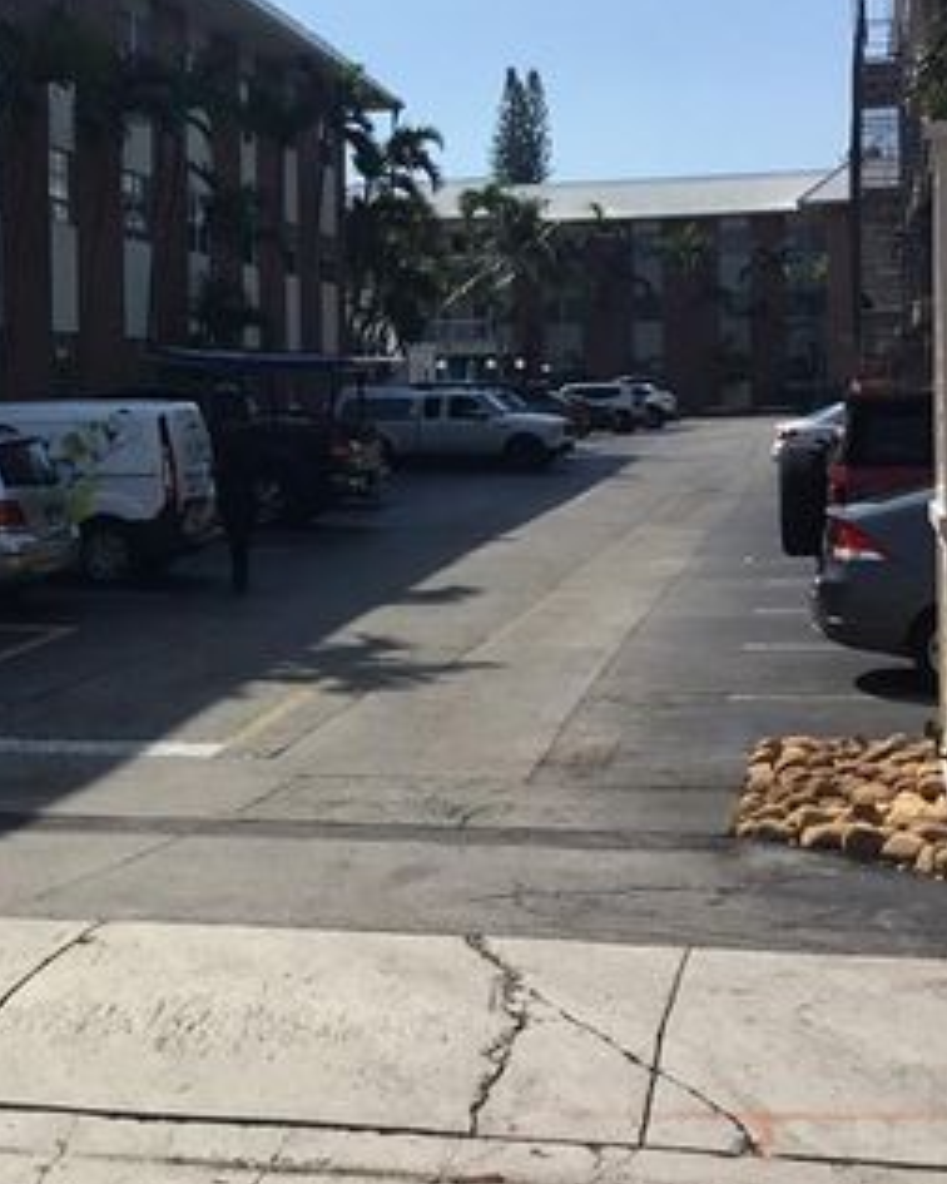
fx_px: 2242
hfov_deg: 23.5
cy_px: 453
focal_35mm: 64
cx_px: 207
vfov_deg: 29.5
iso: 25
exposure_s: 1/1942
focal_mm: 3.3
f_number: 2.4
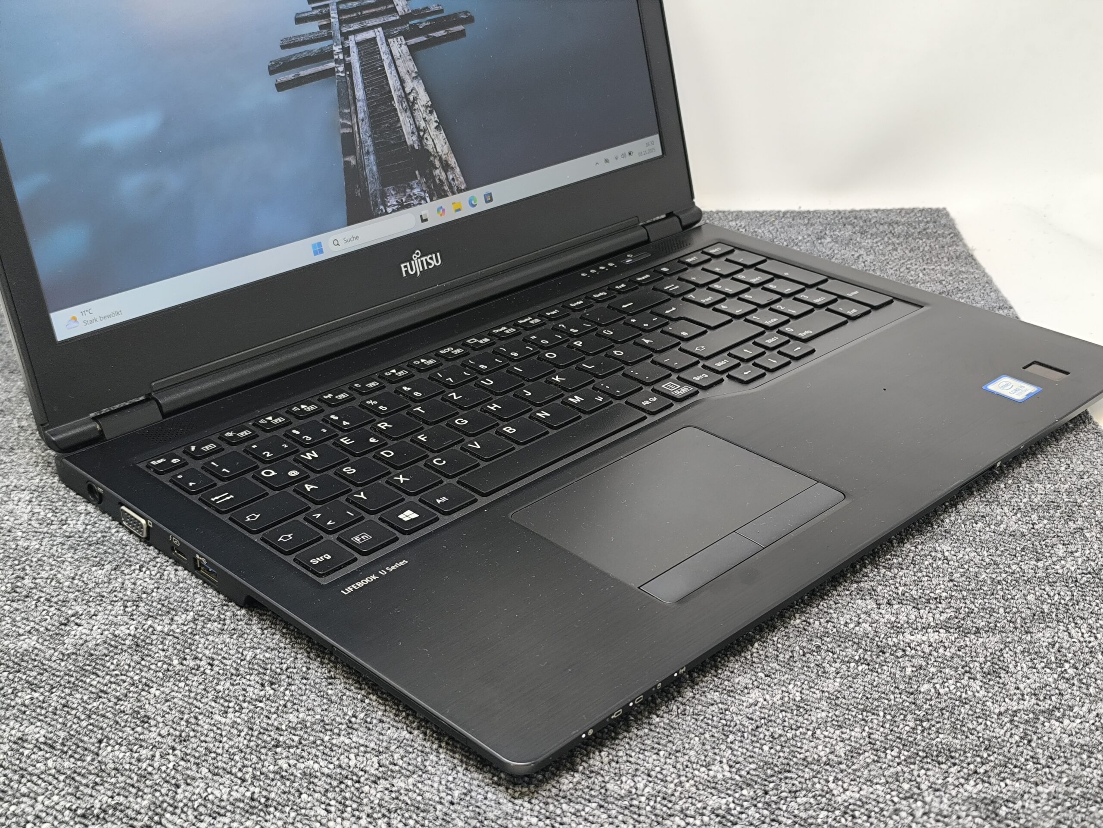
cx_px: 552
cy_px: 414
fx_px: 1466
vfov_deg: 31.5
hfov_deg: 41.2
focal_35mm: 46
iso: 320
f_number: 1.65
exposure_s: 1/100
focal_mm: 6.14
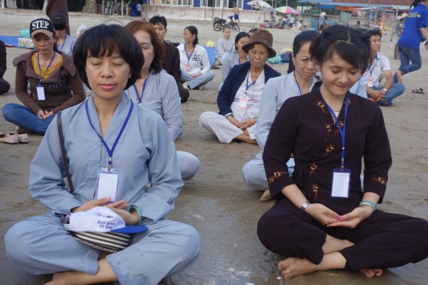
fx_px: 558
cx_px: 214
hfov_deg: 41.9
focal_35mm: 47
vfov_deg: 28.6
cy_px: 142
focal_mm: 17.4
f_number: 5
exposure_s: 1/100
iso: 125
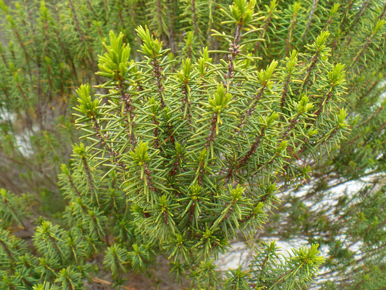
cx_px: 193
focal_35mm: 28
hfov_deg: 63.4
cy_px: 145
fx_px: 312
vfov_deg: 49.7
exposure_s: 1/90
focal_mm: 5
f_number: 3.3
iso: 80
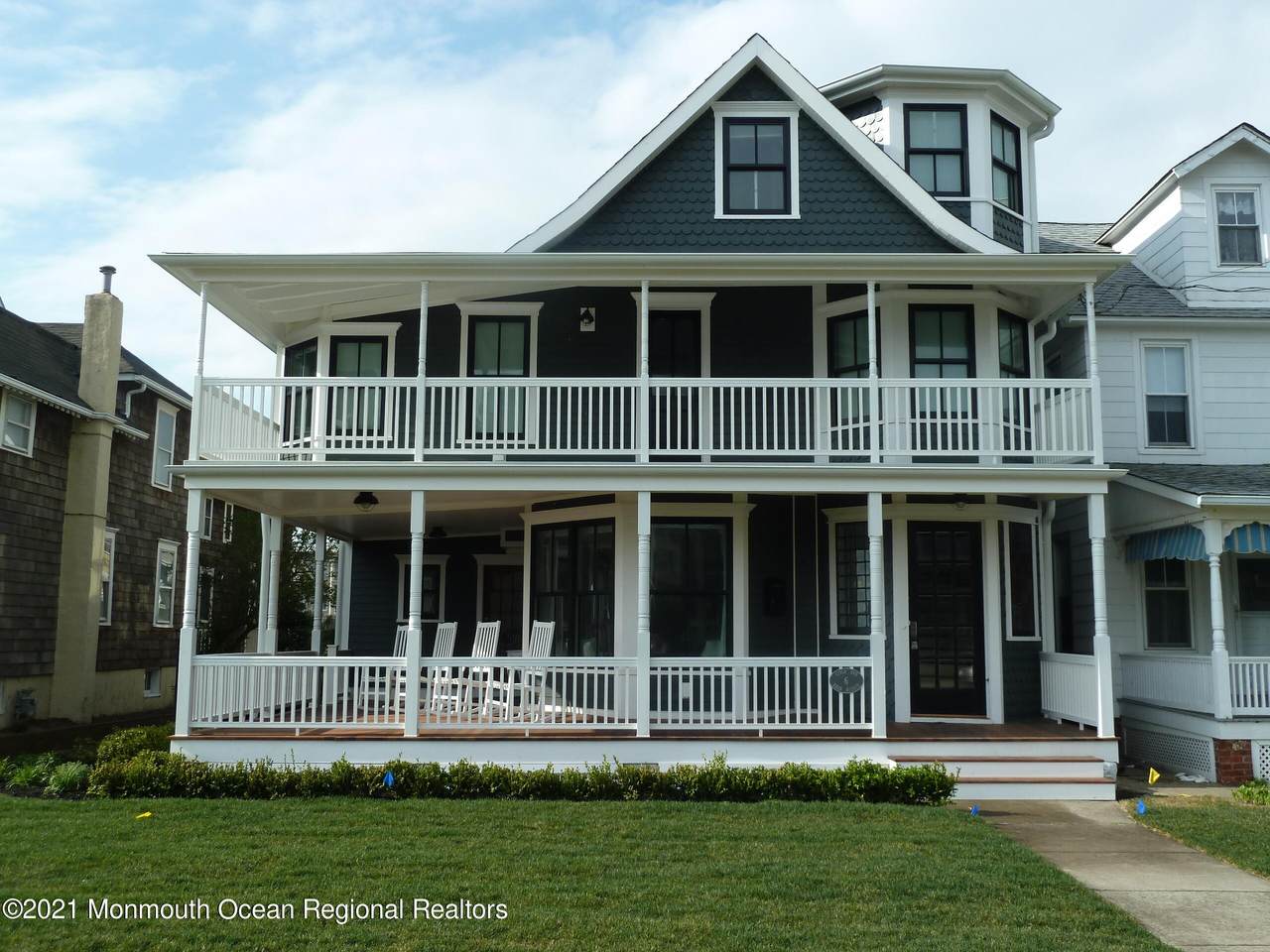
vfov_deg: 44.2
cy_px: 476
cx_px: 635
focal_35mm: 32
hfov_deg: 56.8
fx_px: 1174
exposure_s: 1/500
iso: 80
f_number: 4
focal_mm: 5.3
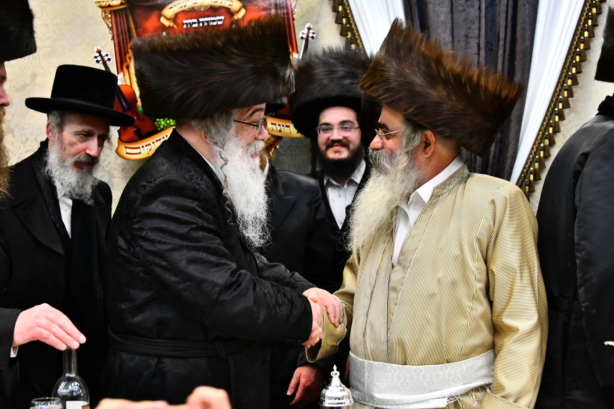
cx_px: 307
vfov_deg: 20.0
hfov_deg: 29.7
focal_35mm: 68
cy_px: 204
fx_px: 1160
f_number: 5.6
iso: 3200
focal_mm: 68
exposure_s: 1/100
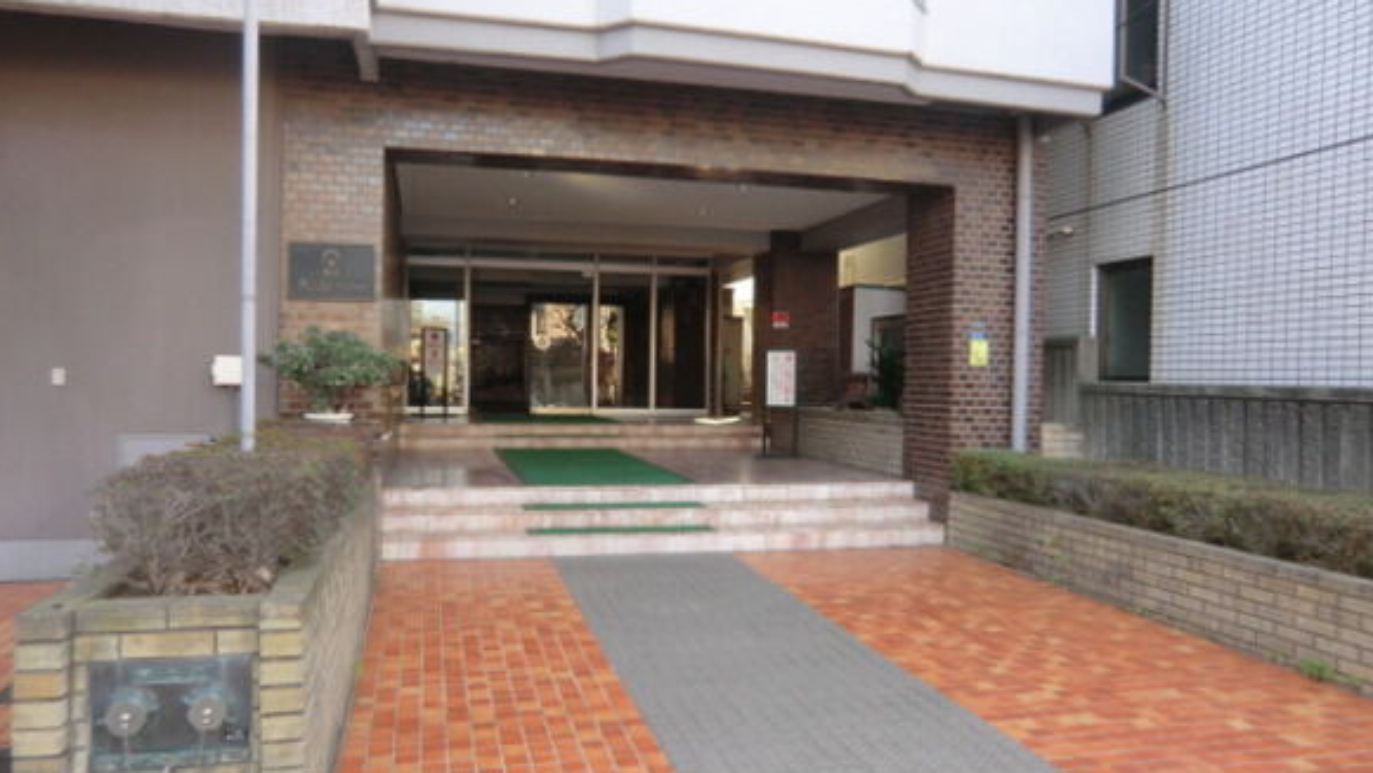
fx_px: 983
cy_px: 407
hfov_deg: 69.9
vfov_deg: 42.9
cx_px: 685
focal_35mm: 27
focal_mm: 4.3
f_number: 3.2
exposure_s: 1/60
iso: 80
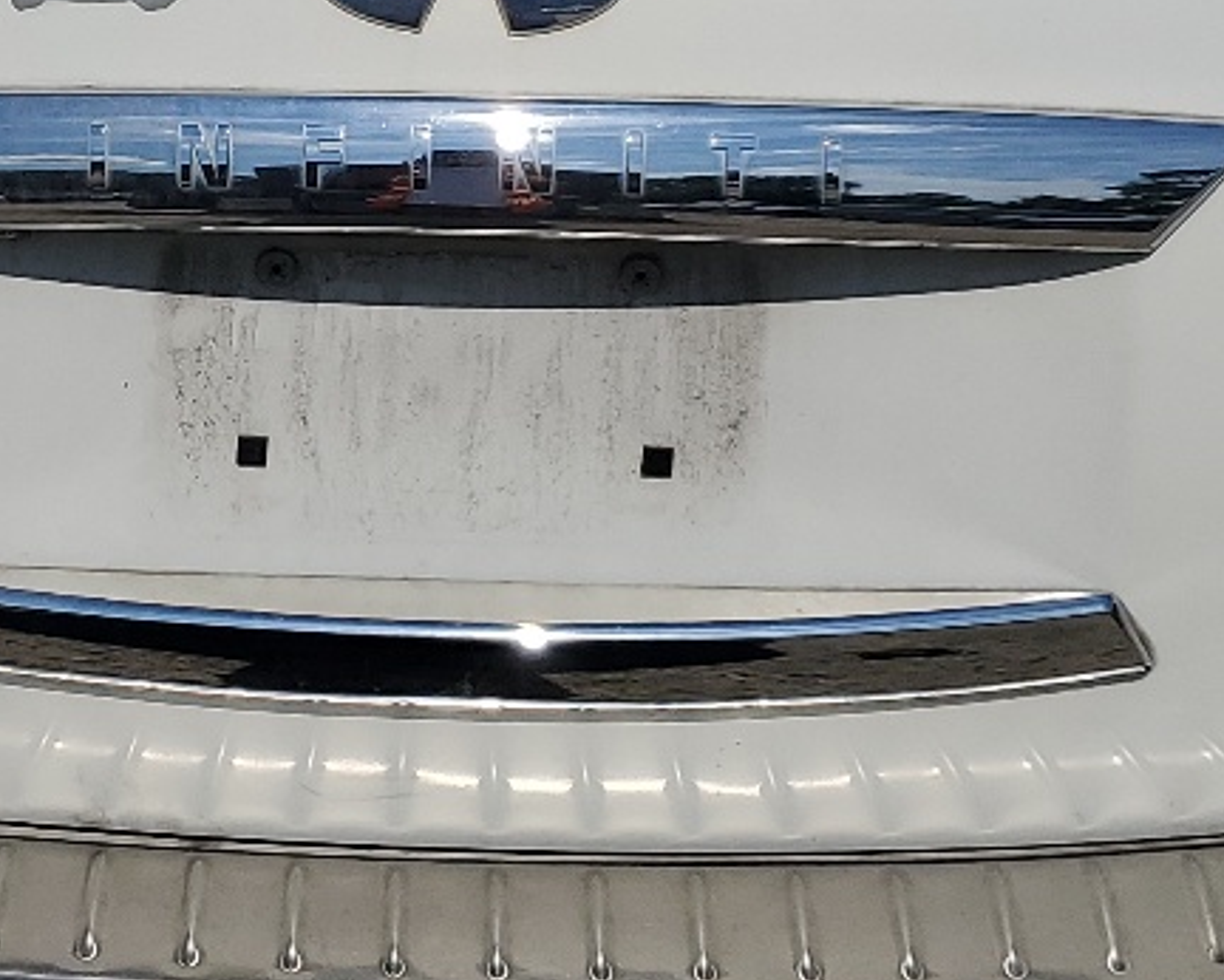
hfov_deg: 20.2
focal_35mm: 94
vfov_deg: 16.3
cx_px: 340
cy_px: 204
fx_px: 3407
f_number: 1.5
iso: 50
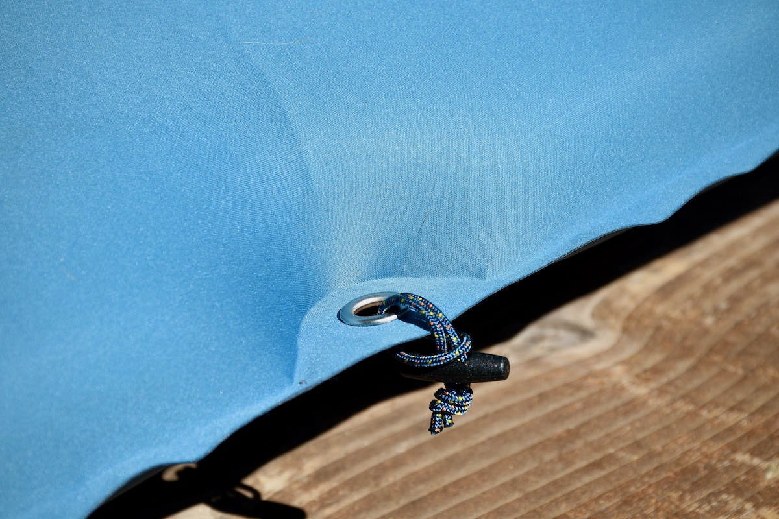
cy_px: 260
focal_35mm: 142
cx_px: 390
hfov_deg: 14.4
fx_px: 3083
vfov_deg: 9.6
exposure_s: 1/400
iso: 200
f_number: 10
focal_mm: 95
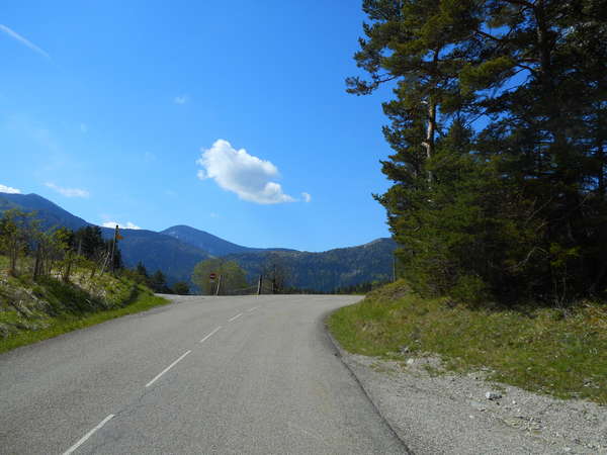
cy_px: 228
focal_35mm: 29
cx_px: 304
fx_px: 509
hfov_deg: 61.7
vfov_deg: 48.2
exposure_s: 1/1000
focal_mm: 5.2
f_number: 4
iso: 80
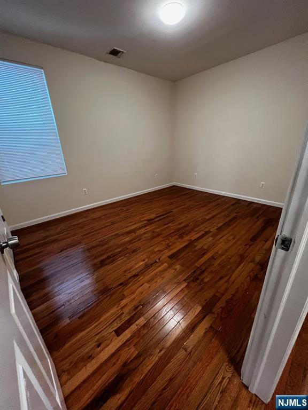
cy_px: 205
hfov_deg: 89.9
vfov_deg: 106.2
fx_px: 154
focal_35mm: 13
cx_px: 154
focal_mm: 1.57
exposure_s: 1/60
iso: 500
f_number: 1.8
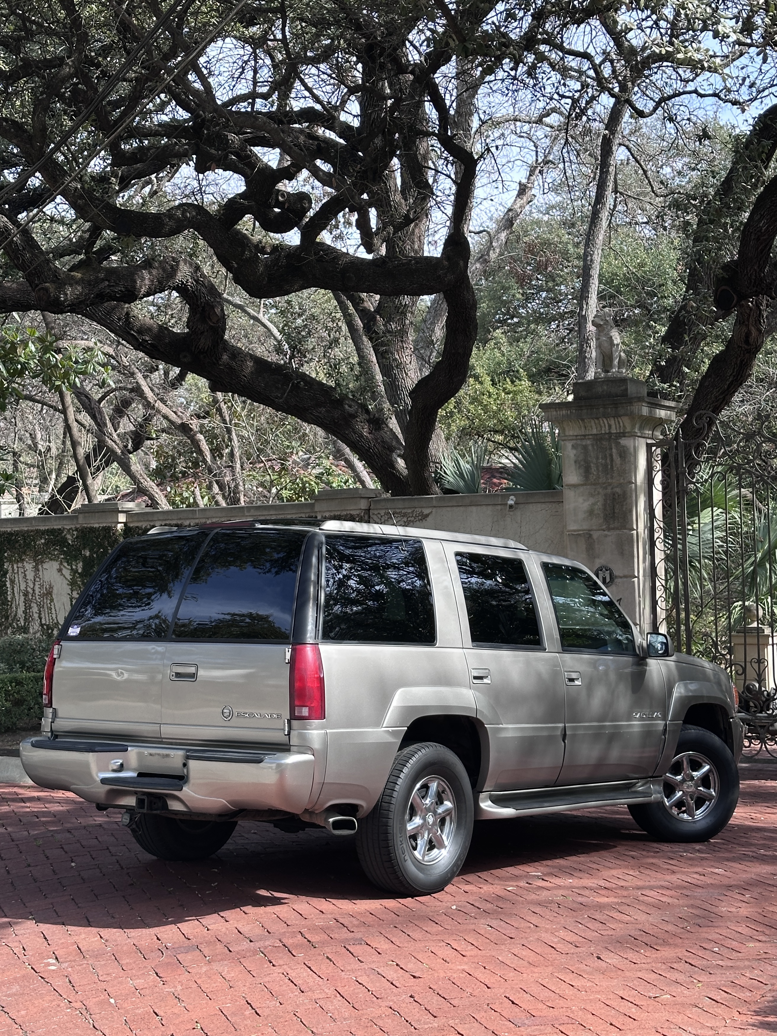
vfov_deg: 39.7
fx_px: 1436
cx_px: 388
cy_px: 518
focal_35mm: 48
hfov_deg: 30.3
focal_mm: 6.86
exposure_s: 1/756
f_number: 1.78
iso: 64
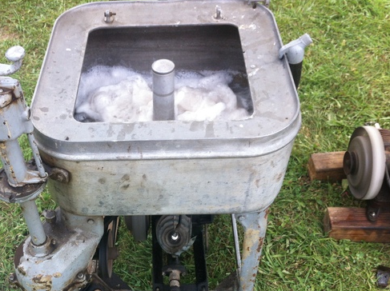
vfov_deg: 31.3
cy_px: 188
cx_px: 143
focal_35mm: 46
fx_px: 518
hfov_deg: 40.9
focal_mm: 3.85
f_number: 2.8
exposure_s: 1/212
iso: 80
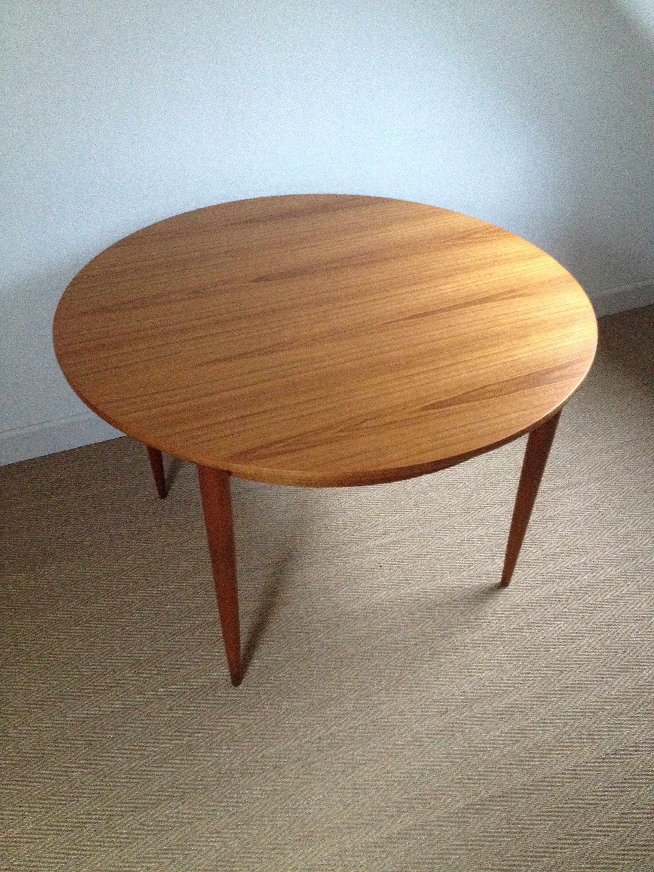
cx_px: 327
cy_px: 436
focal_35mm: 35
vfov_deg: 52.6
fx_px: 882
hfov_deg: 40.7
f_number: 2.4
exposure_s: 1/15
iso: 500
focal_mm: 4.28
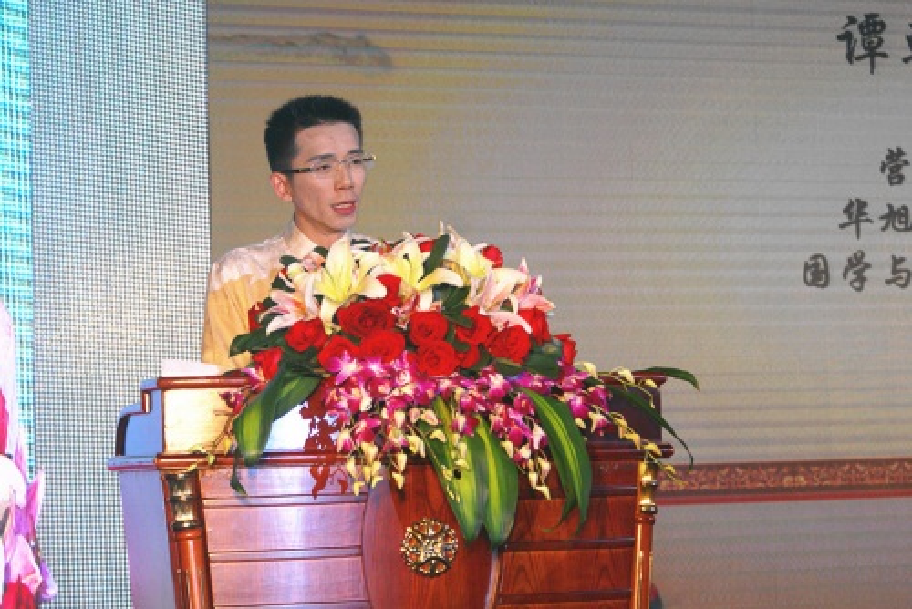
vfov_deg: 13.1
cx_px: 456
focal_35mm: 105
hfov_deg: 19.4
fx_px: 2661
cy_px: 304
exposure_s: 1/80
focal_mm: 70
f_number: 5.6
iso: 400
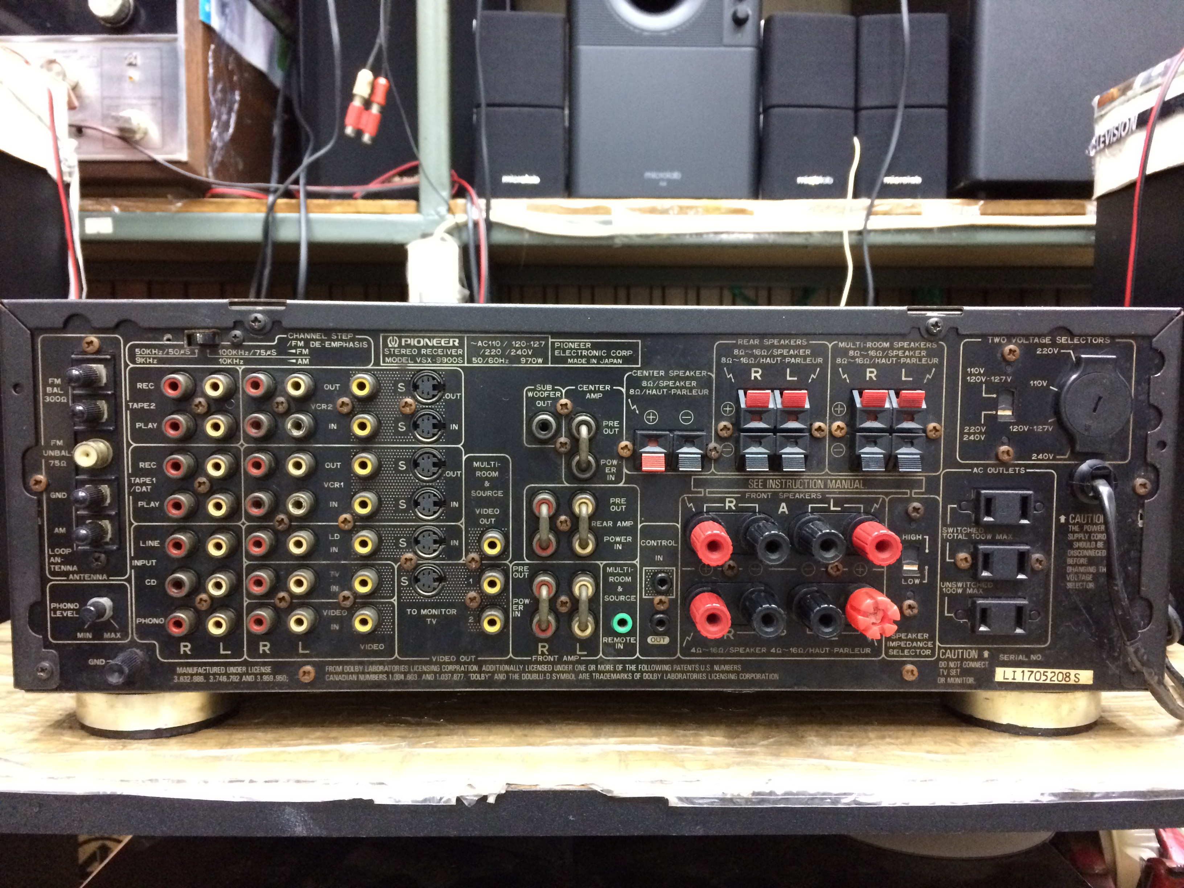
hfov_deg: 61.7
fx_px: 992
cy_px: 444
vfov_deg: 48.2
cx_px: 592
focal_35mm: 29
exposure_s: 1/17
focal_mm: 4.15
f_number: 2.2
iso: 400
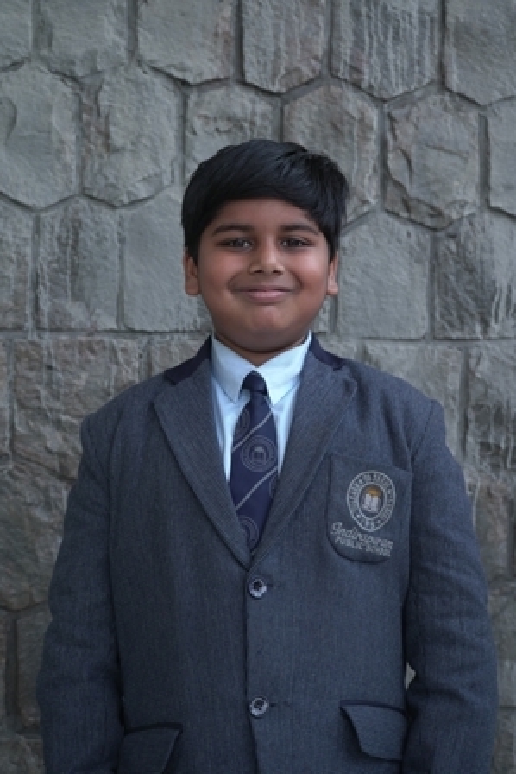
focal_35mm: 64
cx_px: 258
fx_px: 1375
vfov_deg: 31.4
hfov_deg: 21.3
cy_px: 387
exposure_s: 1/125
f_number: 7.1
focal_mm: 64
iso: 400
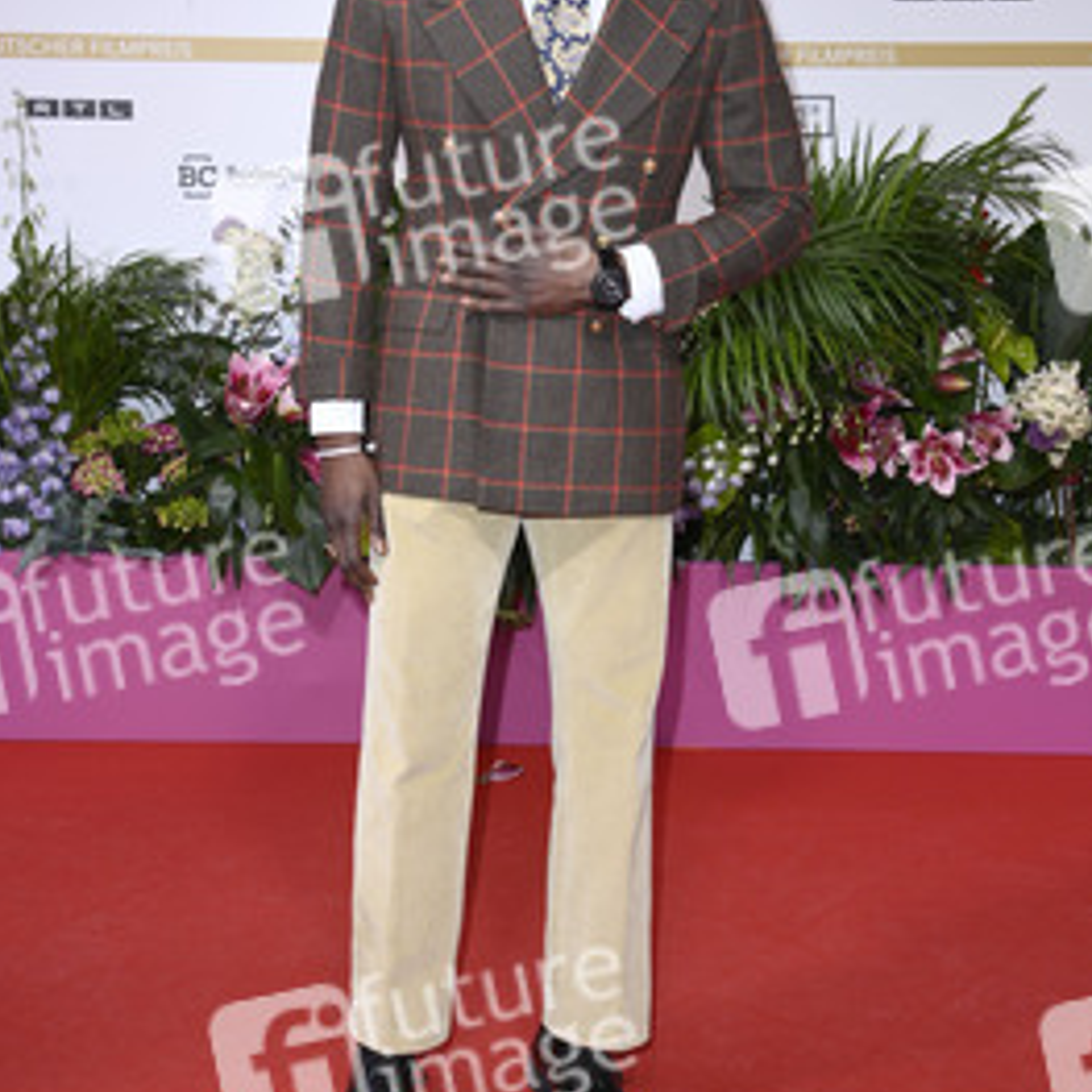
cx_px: 544
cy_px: 424
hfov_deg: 27.7
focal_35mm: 62
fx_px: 2213
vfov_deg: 27.6
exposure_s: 1/250
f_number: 5.6
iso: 500
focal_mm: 48
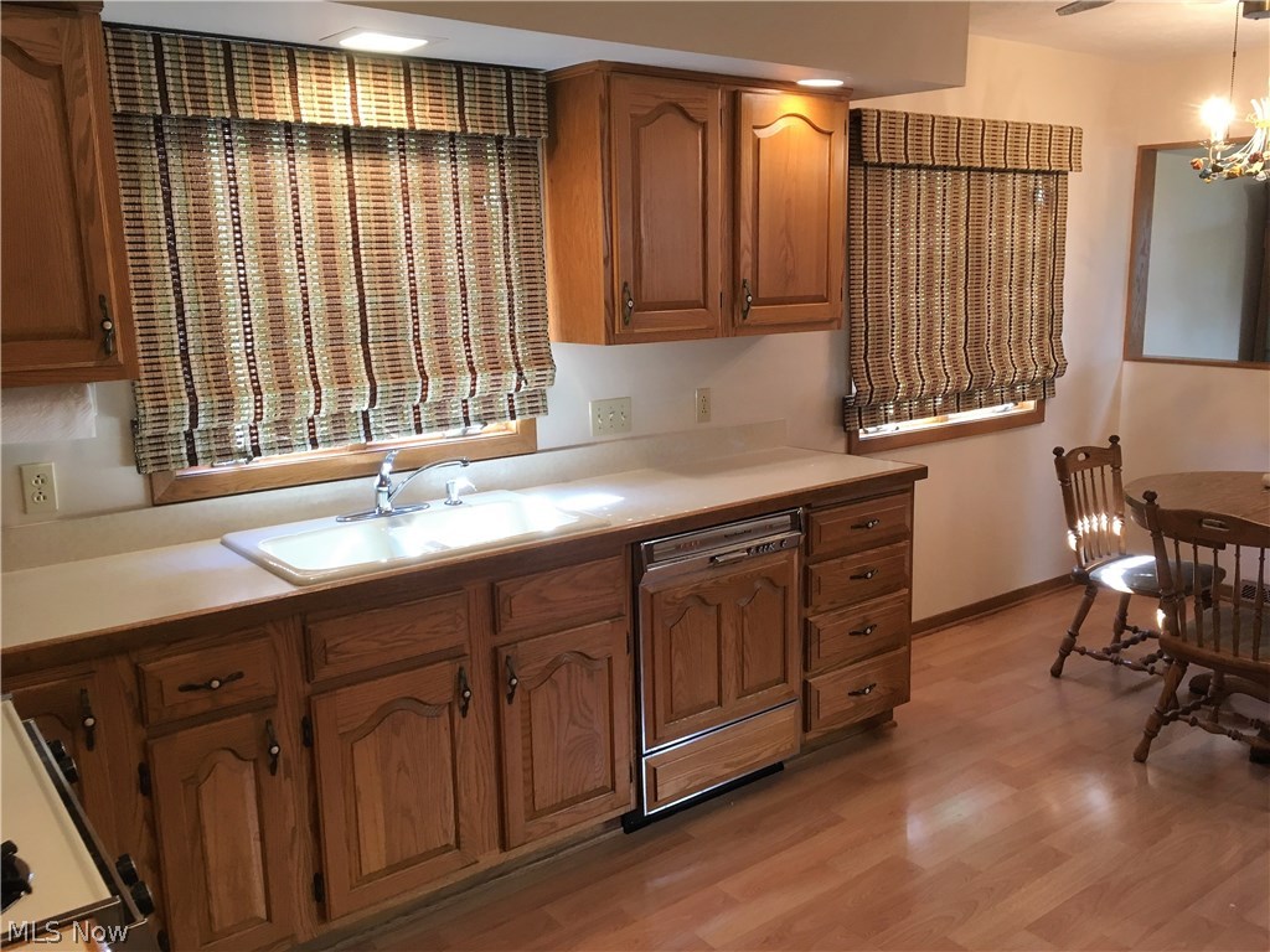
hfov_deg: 61.7
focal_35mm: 29
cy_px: 476
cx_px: 635
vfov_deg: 48.2
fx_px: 1064
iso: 80
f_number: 2.2
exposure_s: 1/30
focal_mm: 4.15
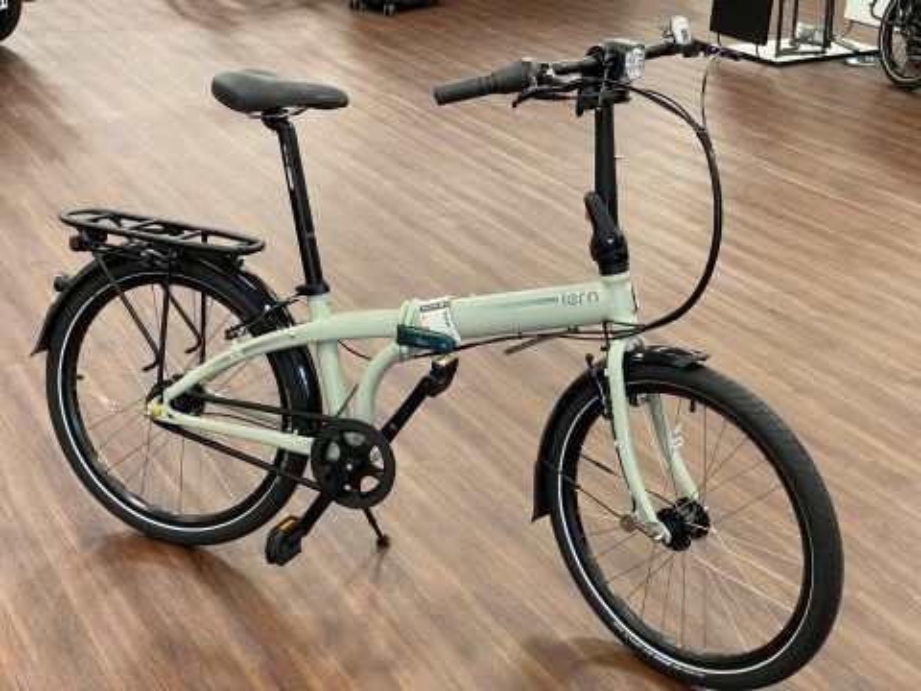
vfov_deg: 28.0
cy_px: 346
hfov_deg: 36.8
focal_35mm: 52
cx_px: 460
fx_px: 1384
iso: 160
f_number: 2
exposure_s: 1/50
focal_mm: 6
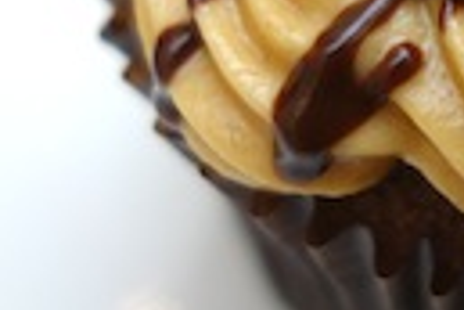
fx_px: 1263
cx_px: 507
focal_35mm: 98
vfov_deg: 13.6
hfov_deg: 19.9
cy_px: -58
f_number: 2.5
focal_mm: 10.4
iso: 125
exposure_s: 1/100
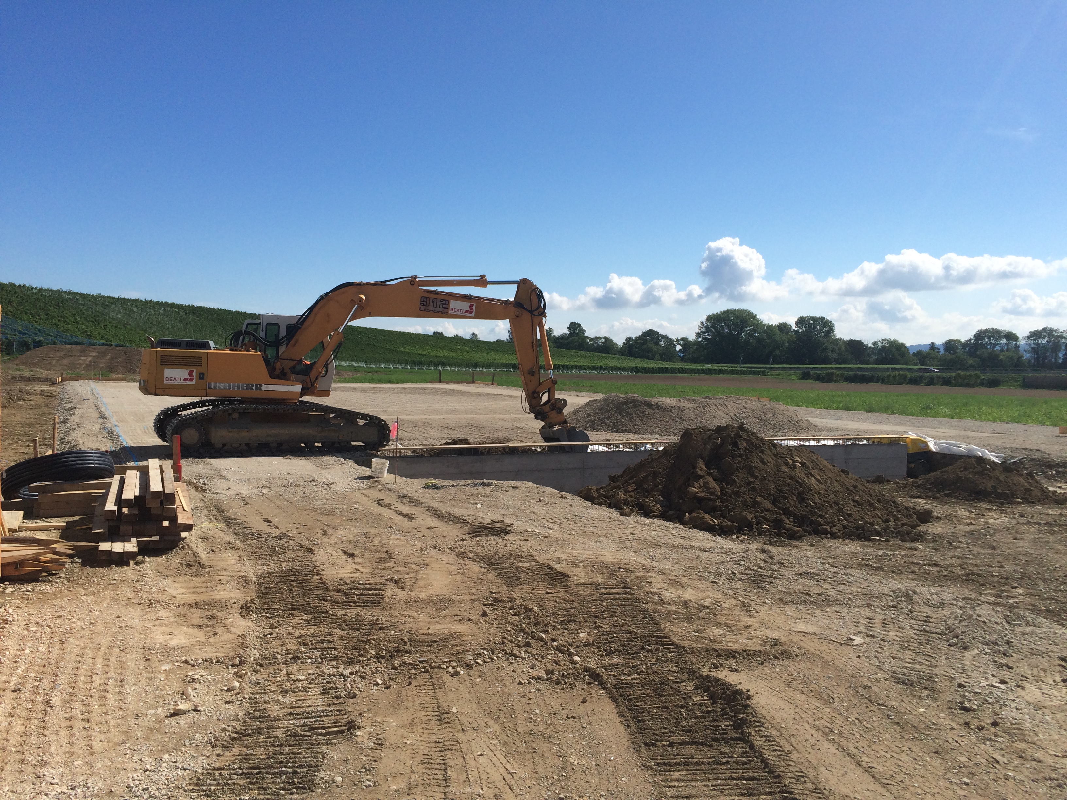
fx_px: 894
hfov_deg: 61.7
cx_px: 534
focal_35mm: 29
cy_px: 400
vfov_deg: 48.2
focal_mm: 4.15
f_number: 2.2
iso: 32
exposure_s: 1/3731
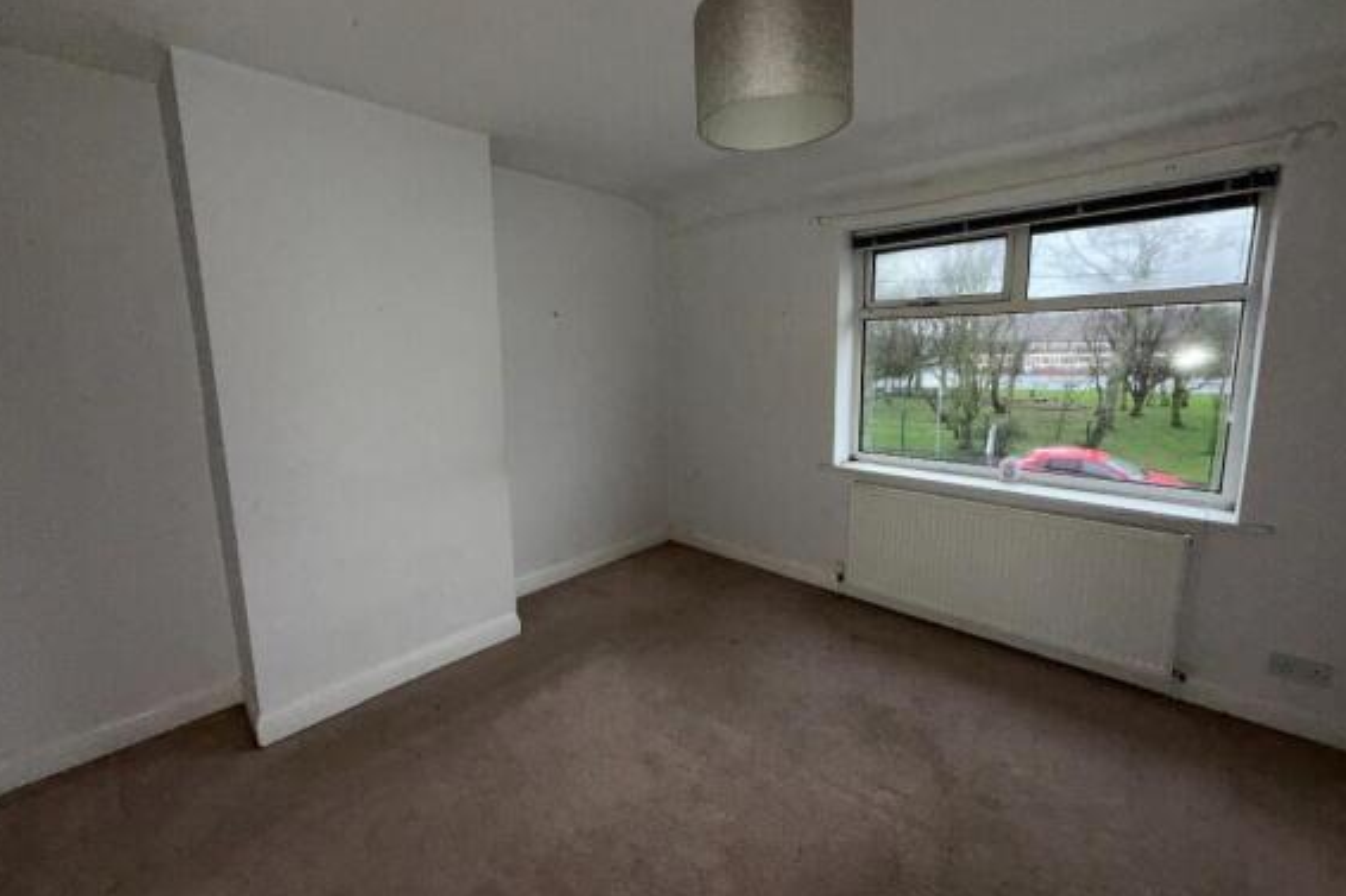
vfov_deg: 77.3
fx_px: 561
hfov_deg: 100.4
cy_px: 431
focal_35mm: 15
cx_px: 677
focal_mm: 2.22
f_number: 2.2
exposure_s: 1/60
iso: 160
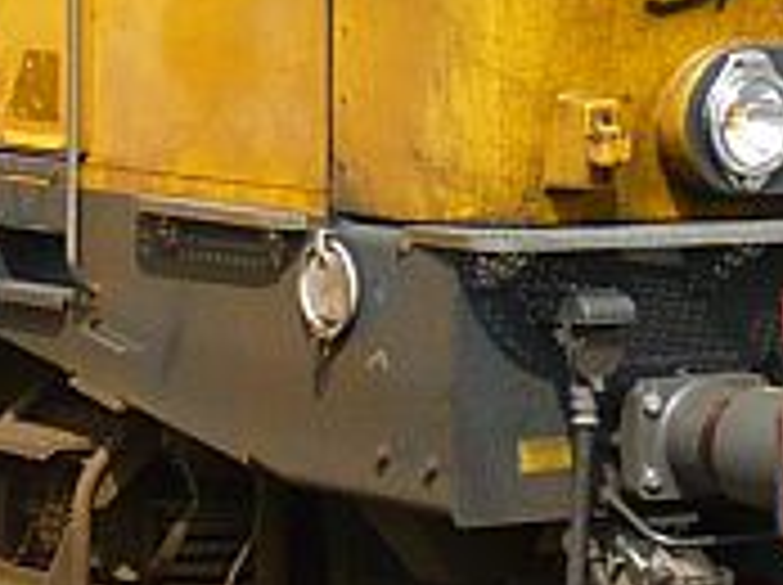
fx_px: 5466
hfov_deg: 8.2
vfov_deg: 6.0
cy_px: -536
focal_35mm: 242
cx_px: 54
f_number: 8
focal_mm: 5.8
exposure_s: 1/160
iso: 100
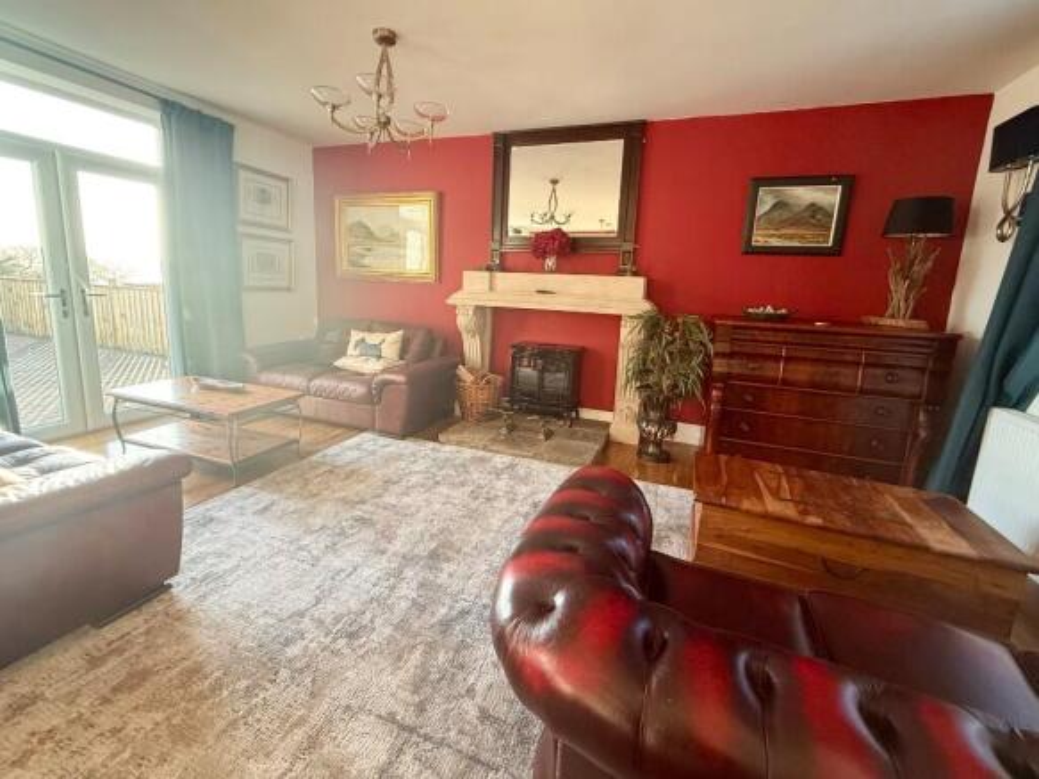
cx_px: 520
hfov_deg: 102.1
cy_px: 390
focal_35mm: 14
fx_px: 420
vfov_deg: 85.7
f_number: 2.2
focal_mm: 2.22
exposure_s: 1/99
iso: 200
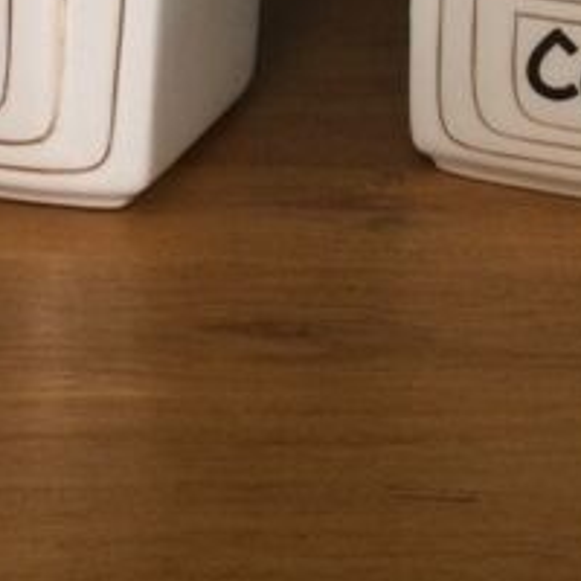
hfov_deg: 21.1
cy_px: -232
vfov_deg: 19.1
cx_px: 296
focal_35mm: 82
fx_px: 1557
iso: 250
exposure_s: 1/33
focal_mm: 4.15
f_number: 2.2
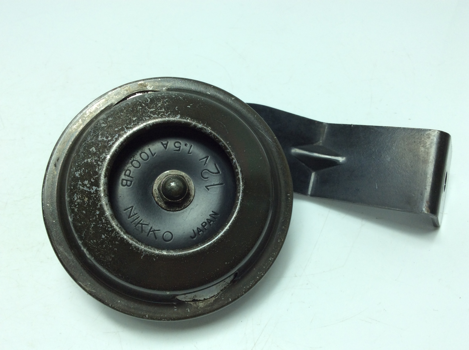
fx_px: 433
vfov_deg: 44.1
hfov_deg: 56.9
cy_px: 175
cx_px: 234
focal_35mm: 32
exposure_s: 1/290
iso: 32
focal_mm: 3.3
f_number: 2.4
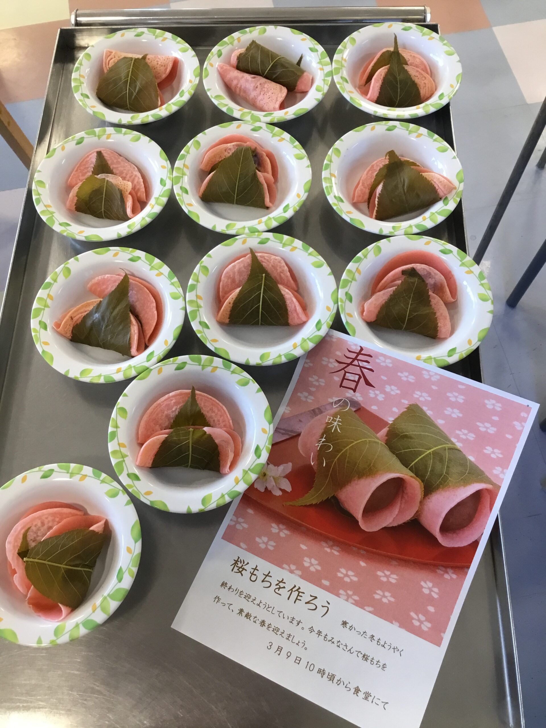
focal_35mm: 31
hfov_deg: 45.4
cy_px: 364
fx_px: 652
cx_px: 273
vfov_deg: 58.4
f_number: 2.4
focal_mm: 3.3
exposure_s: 1/30
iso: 40
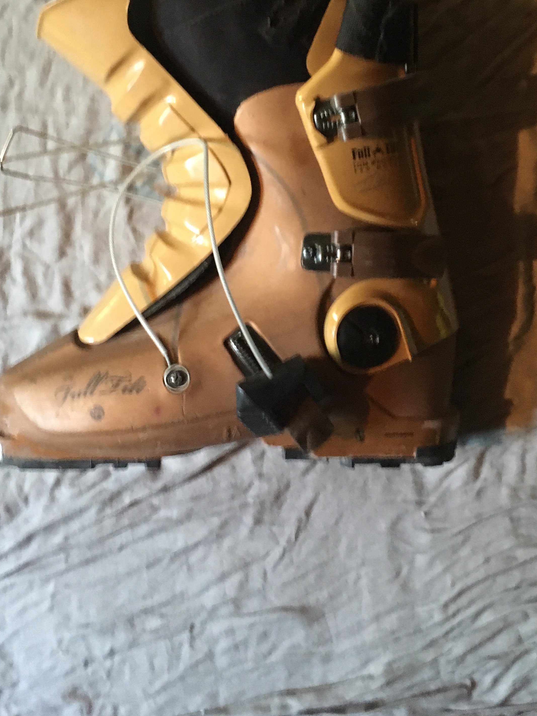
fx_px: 848
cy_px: 224
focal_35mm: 41
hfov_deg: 35.1
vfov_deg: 44.9
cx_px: 304
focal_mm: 4.15
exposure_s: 1/15
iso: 500
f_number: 2.2
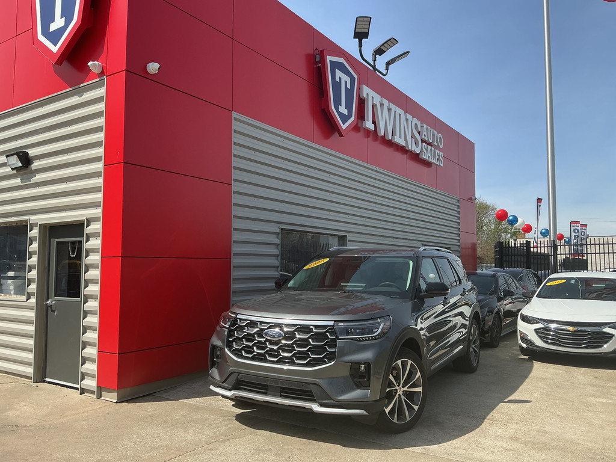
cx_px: 308
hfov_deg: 61.7
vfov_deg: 48.2
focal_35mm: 29
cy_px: 231
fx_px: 516
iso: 25
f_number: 1.8
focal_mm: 3
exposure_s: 1/1577
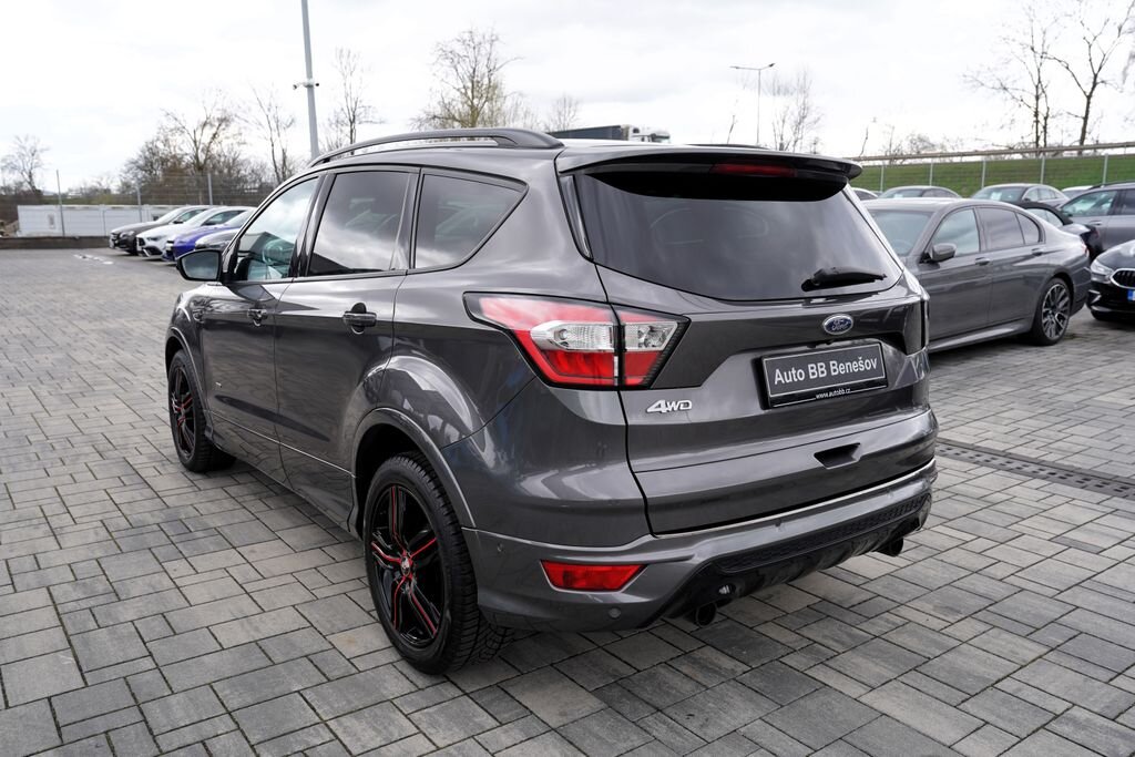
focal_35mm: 28
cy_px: 378
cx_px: 568
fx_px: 883
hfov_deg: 65.5
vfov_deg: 46.4
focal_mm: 28
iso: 100
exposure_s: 1/125
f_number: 5.6
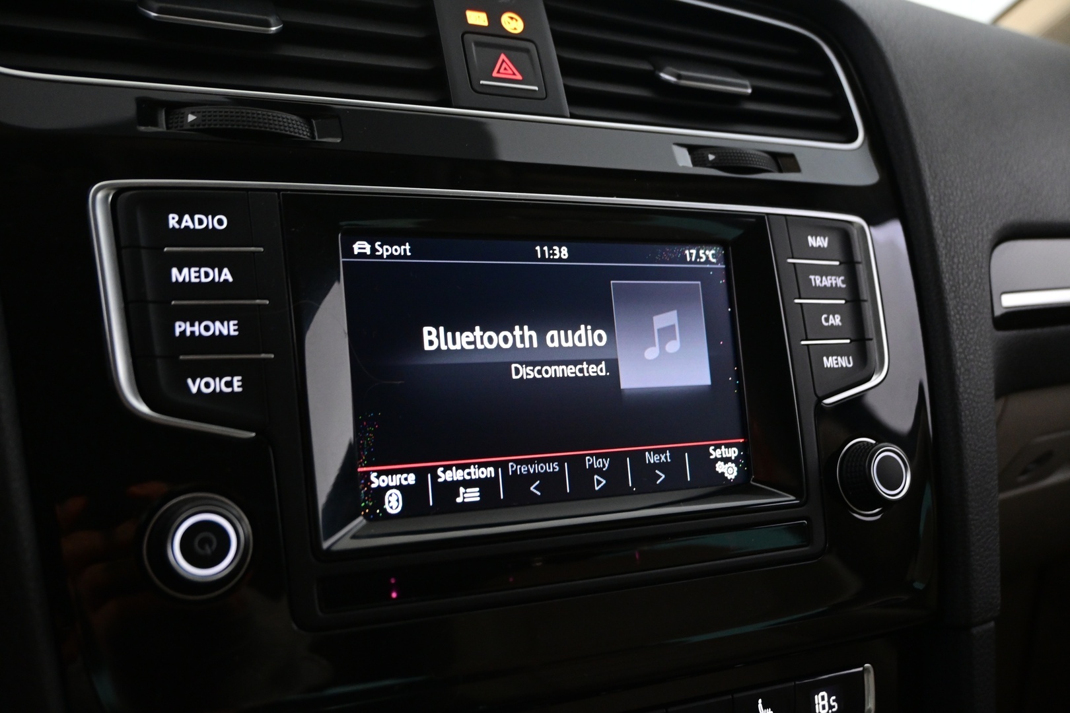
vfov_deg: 40.8
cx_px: 535
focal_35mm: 32
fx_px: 958
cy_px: 356
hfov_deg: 58.3
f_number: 4
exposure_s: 1/30
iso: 2000
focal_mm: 21.5
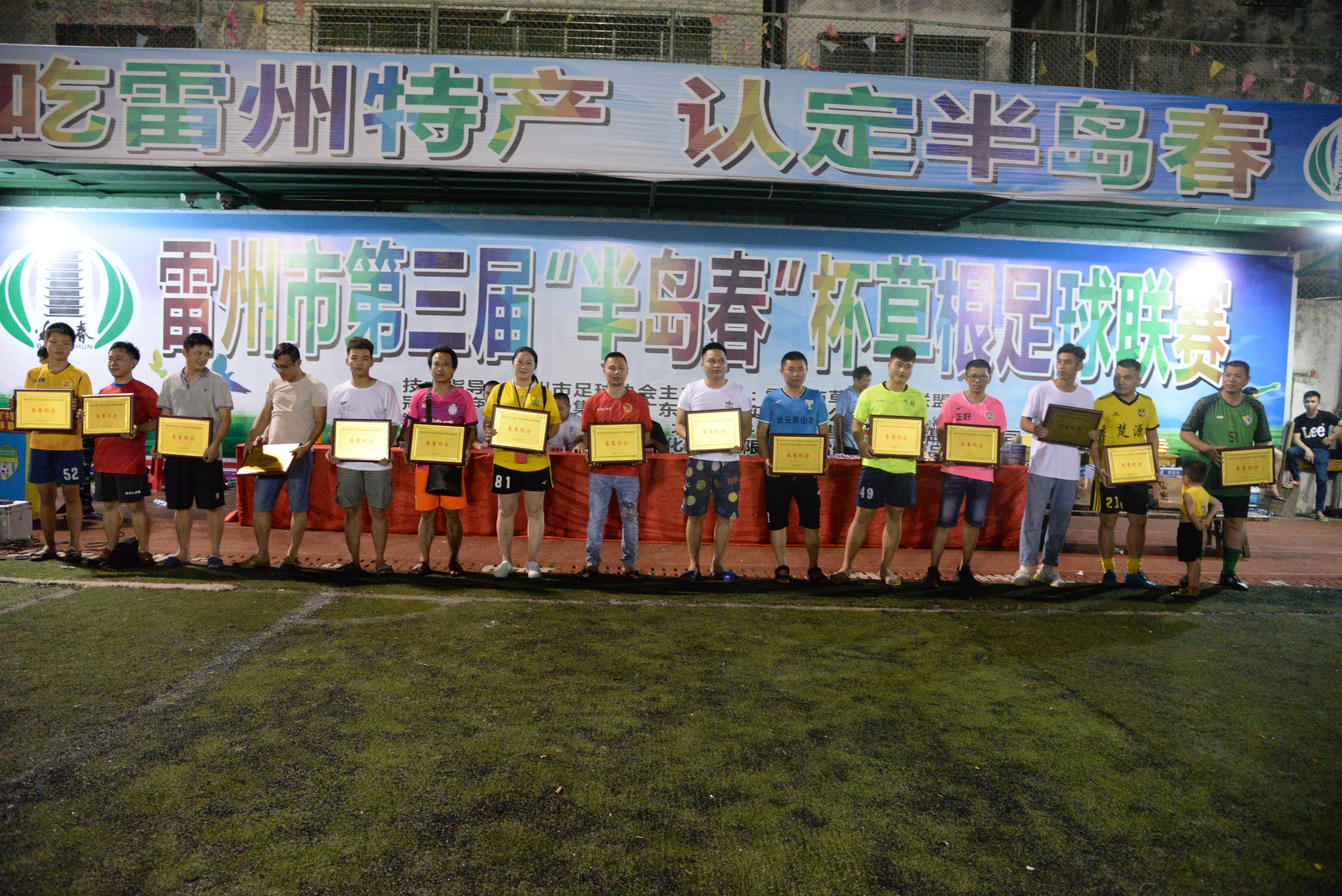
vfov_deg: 53.2
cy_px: 448
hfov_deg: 73.7
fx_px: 895
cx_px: 671
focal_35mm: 24
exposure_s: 1/60
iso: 6400
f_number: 4
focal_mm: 24
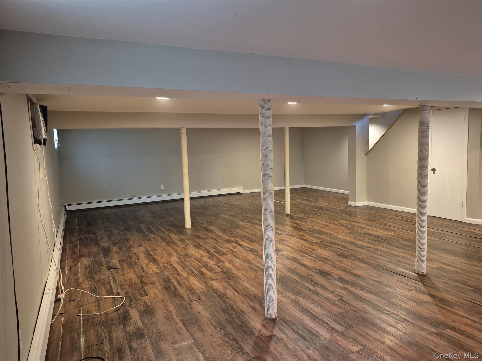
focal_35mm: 23
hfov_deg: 73.9
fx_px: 320
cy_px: 180
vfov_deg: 58.9
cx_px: 241
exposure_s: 1/60
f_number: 1.8
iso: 800
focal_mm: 5.4
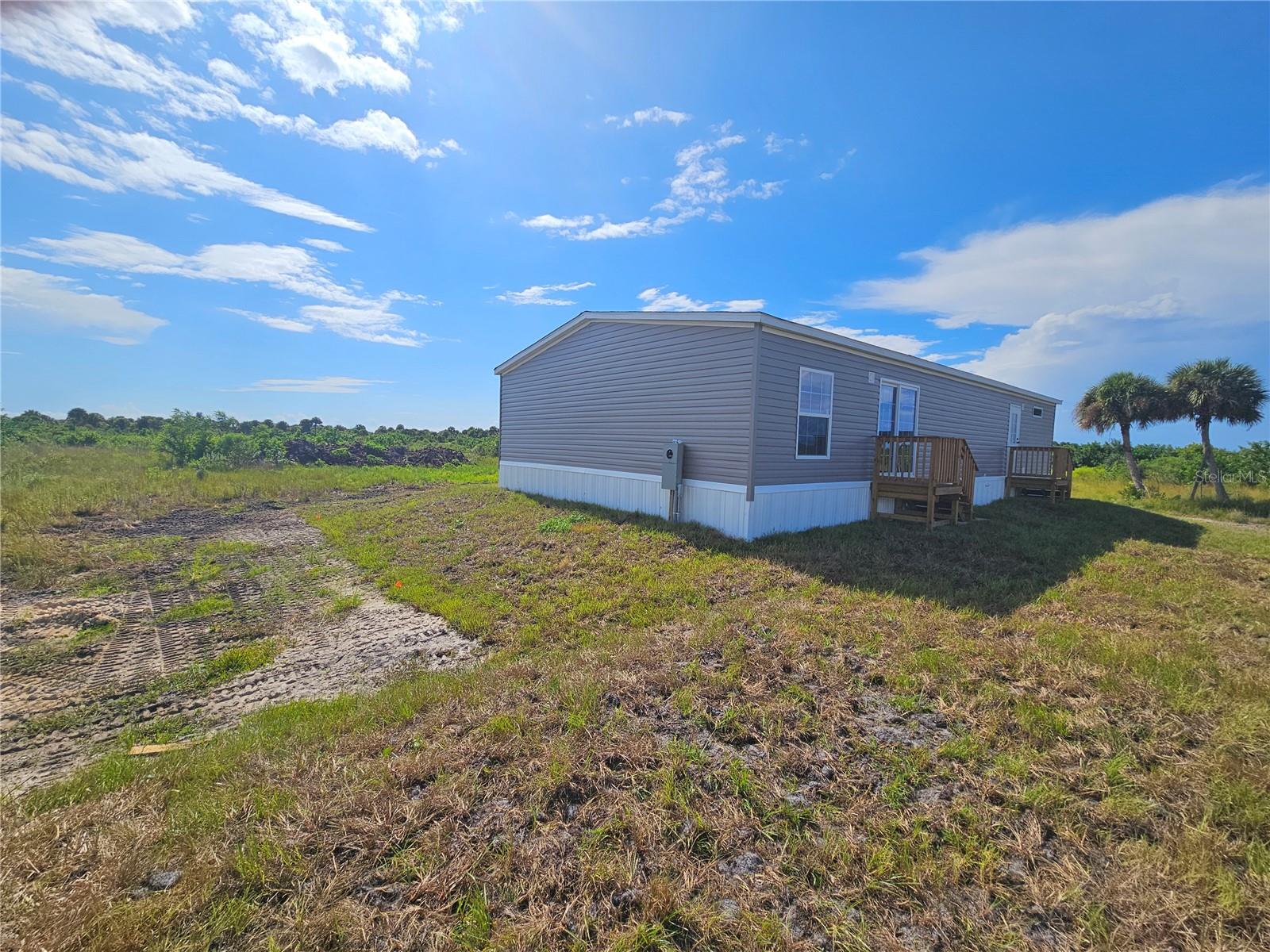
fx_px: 477
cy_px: 476
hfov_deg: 106.2
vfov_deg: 89.9
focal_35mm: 13
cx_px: 635
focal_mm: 2.2
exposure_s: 1/4629
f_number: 2.2
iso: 50
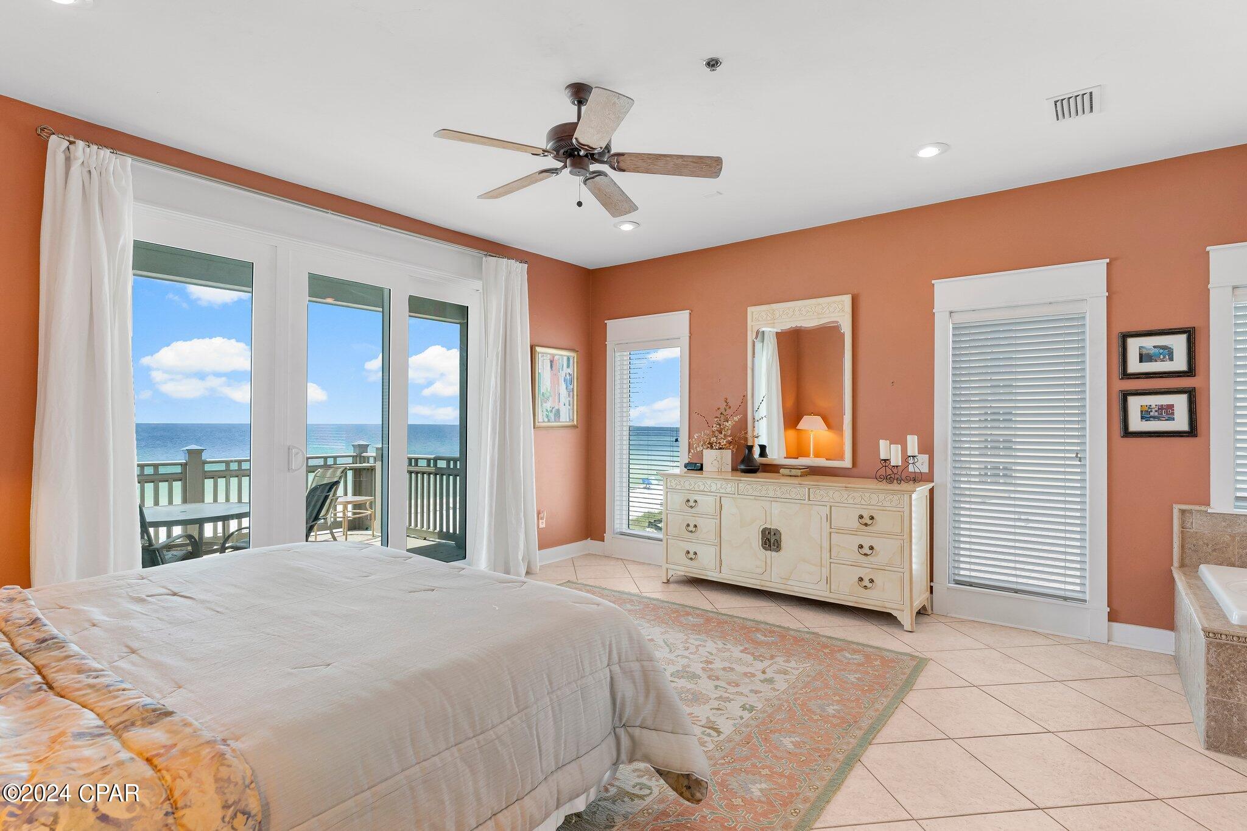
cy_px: 416
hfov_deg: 92.0
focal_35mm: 17
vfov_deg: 69.2
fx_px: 603
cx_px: 624
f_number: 8
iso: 640
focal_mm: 17.4
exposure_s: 1/40
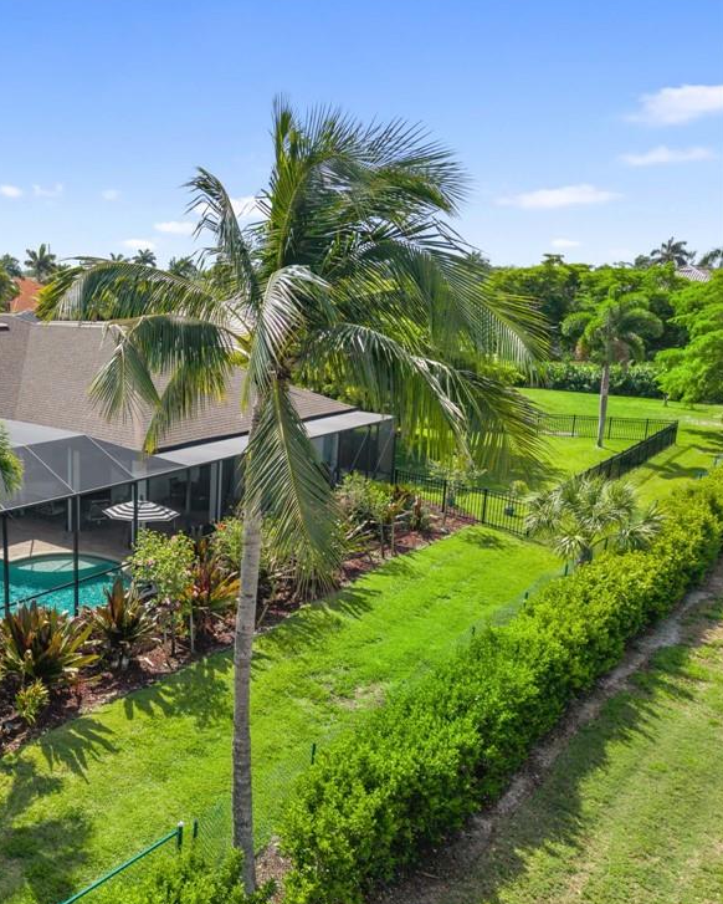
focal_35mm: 33
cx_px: 92
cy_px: 460
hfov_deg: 41.5
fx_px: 882
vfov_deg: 54.2
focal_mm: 8.67
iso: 100
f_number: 1.8
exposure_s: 1/500
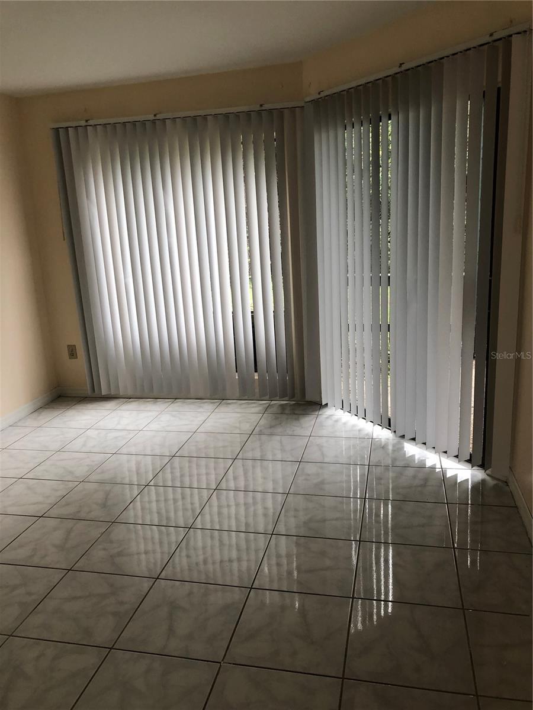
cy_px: 355
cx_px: 266
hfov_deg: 49.7
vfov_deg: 63.4
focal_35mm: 28
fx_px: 575
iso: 25
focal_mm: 4
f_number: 1.8
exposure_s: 1/40
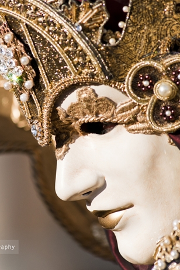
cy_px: 135
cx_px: 78
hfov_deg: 3.0
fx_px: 3405
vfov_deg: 4.5
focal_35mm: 454
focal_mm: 200
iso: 320
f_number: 5
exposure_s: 1/2000
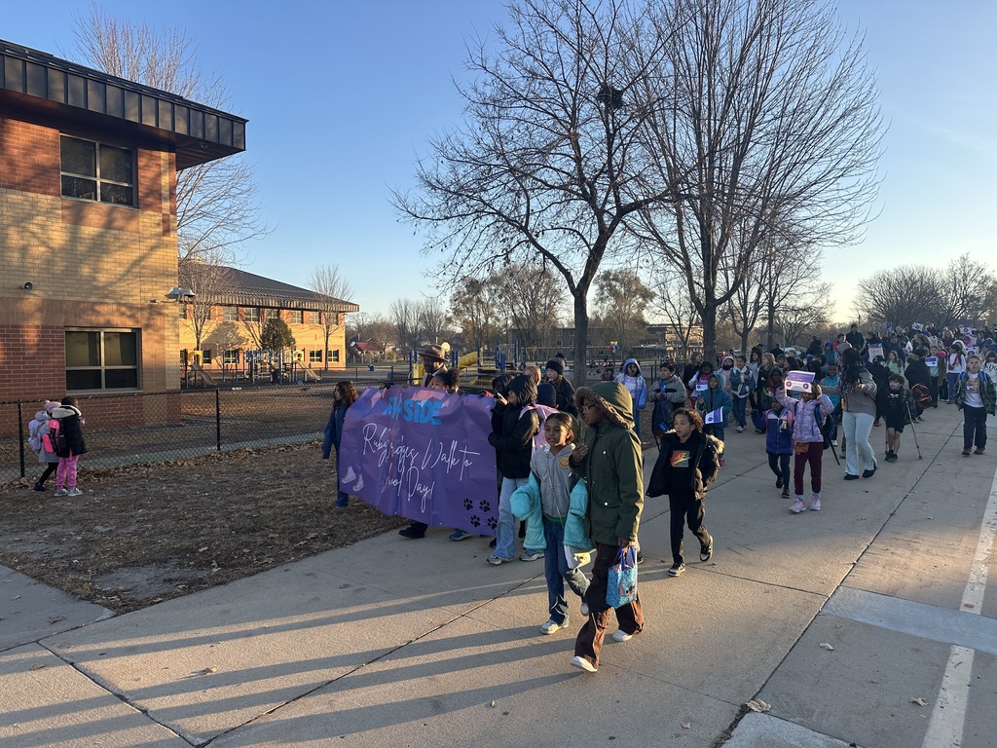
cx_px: 498
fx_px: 691
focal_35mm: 24
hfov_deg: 71.6
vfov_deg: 56.8
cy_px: 374
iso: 80
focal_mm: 6.86
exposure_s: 1/1062
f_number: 1.78
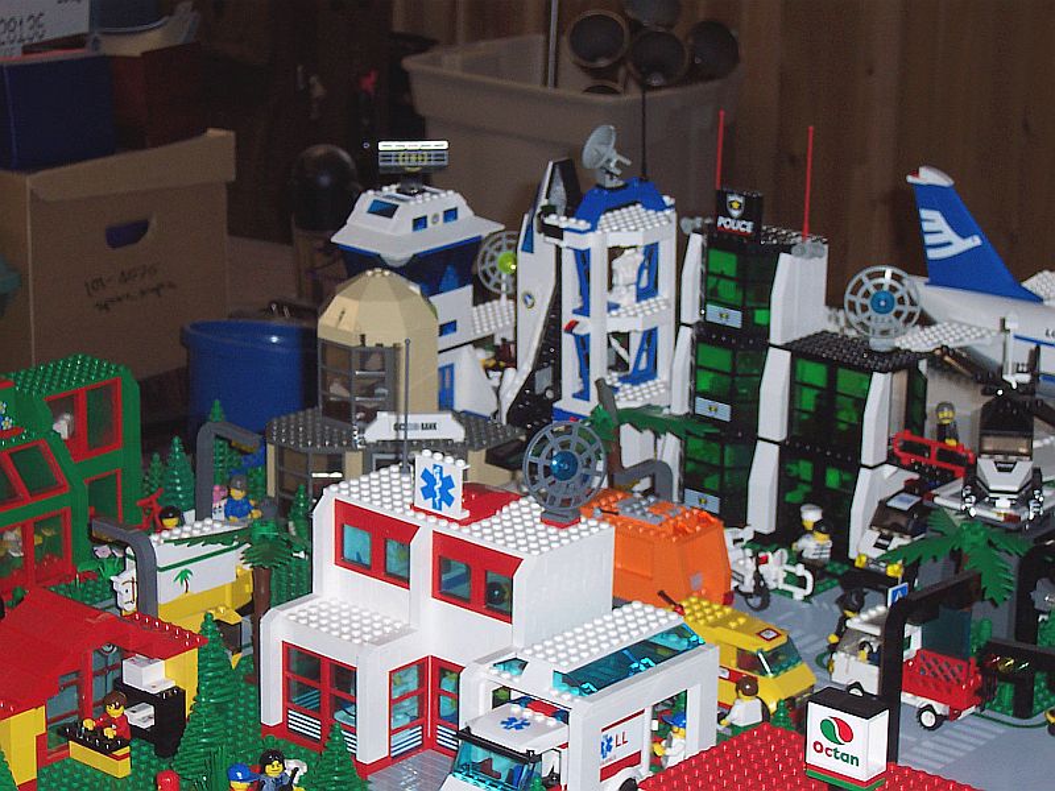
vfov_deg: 13.0
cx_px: 528
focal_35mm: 114
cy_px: 396
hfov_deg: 17.3
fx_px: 3474
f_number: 4.8
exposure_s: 1/90
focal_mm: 17.6
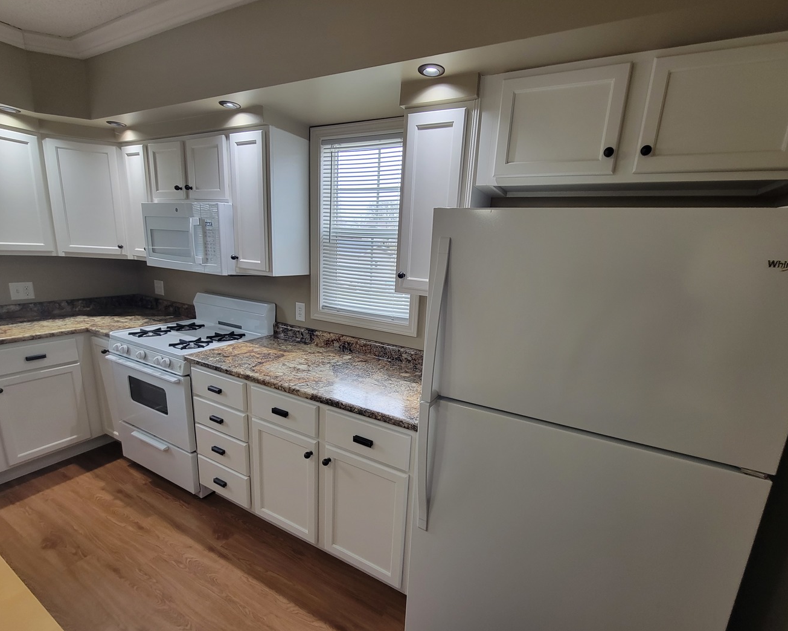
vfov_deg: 88.0
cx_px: 404
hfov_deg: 100.7
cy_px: 323
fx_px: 327
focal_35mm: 14
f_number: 2.2
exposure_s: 1/60
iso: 160
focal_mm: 2.2
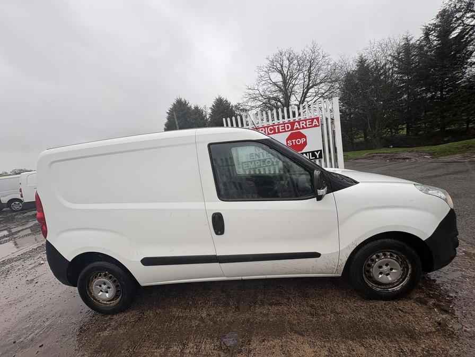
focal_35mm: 14
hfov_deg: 102.1
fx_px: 192
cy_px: 178
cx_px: 238
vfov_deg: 85.7
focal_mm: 2.22
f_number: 2.2
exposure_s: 1/343
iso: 40
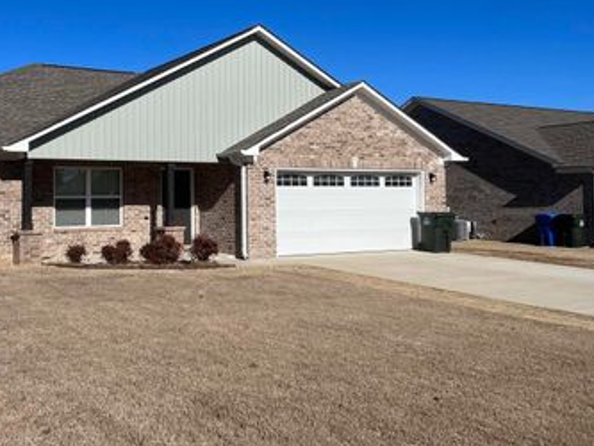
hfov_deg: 46.6
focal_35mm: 39
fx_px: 669
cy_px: 169
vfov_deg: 36.6
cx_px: 168
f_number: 1.5
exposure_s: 1/10309
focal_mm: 5.7
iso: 50
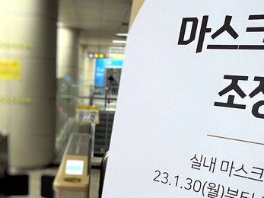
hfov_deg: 38.8
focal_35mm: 48
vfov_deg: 28.5
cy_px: 196
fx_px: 366
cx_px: 72
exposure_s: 1/59
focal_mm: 1.57
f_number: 1.8
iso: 320
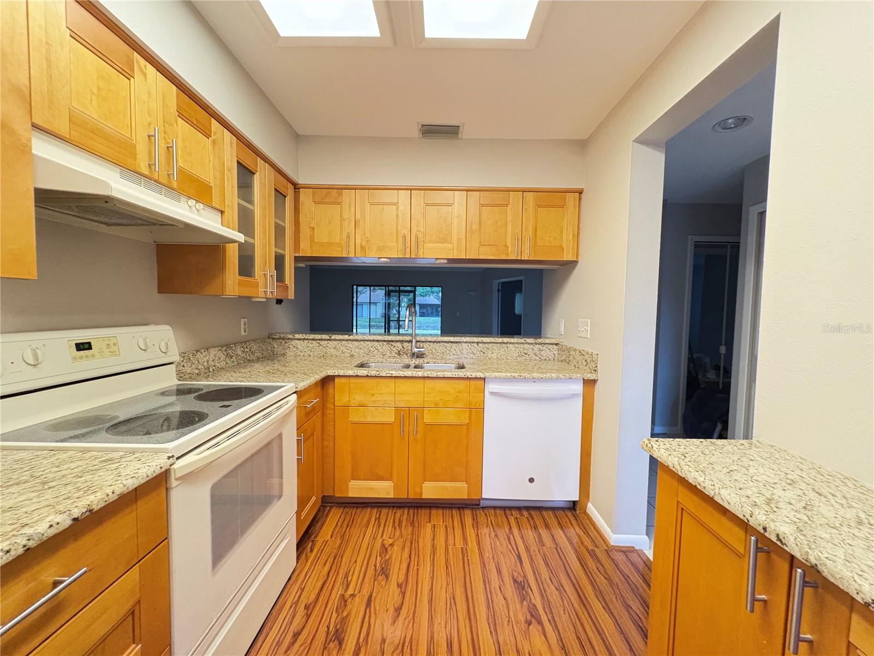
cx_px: 437
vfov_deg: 85.7
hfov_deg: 102.1
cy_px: 328
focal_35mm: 14
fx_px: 353
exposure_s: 1/60
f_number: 2.2
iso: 800
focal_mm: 2.22
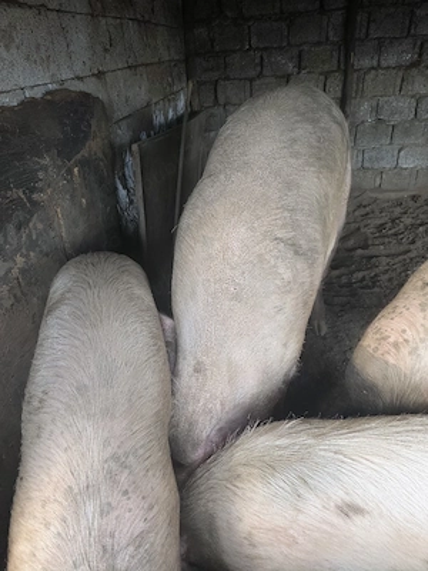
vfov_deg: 73.9
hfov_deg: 58.9
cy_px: 286
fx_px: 379
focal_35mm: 23
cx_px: 214
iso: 200
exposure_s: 1/182
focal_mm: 6.3
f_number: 1.7
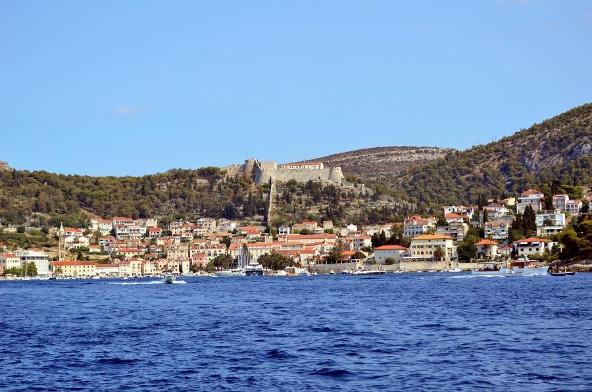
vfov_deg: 13.0
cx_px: 296
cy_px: 196
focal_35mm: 105
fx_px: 1723
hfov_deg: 19.5
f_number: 4.5
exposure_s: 1/5000
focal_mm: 70
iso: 640
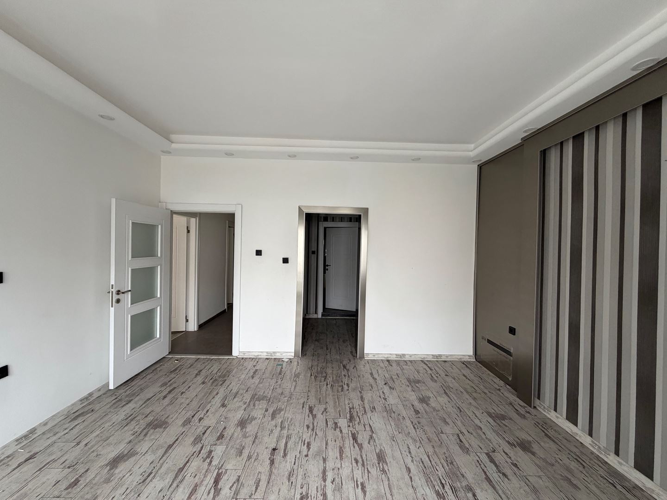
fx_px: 270
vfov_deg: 85.7
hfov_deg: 102.1
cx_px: 334
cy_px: 250
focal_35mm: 14
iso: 250
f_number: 2.2
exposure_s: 1/121
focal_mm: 2.22
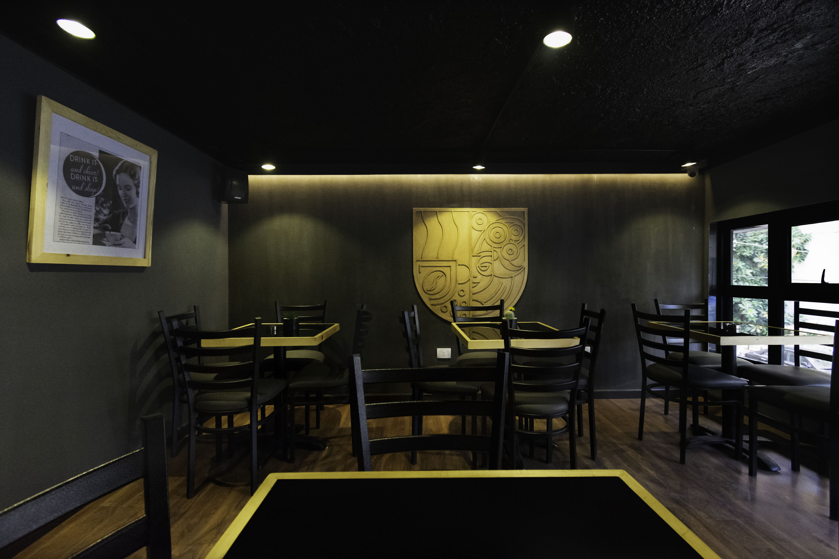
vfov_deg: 77.3
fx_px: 350
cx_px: 420
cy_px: 280
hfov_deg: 100.4
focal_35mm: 15
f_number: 5.6
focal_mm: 10
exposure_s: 1/125
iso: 6400
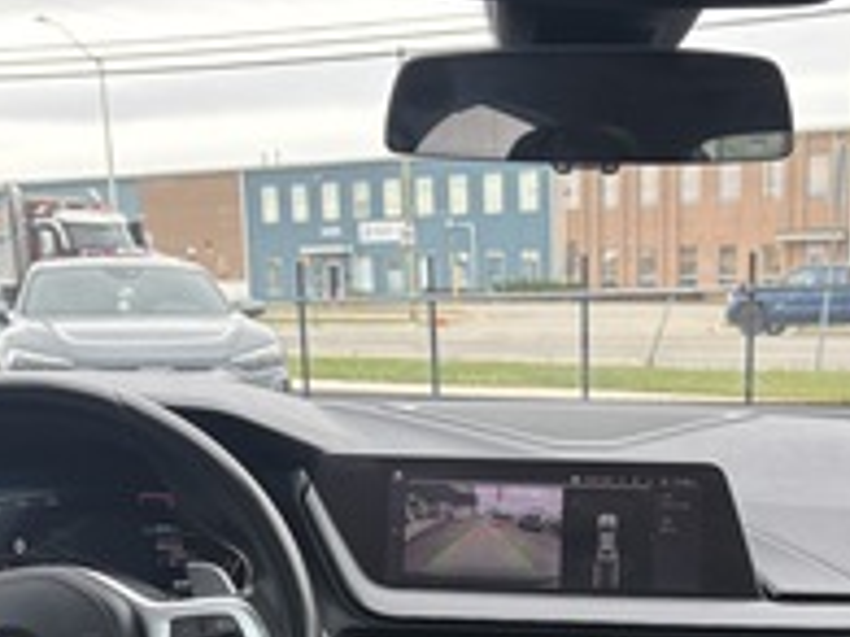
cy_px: 674
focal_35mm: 56
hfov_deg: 34.2
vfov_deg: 24.6
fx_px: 1374
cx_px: 541
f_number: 1.6
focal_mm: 5.96
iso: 80
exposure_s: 1/122
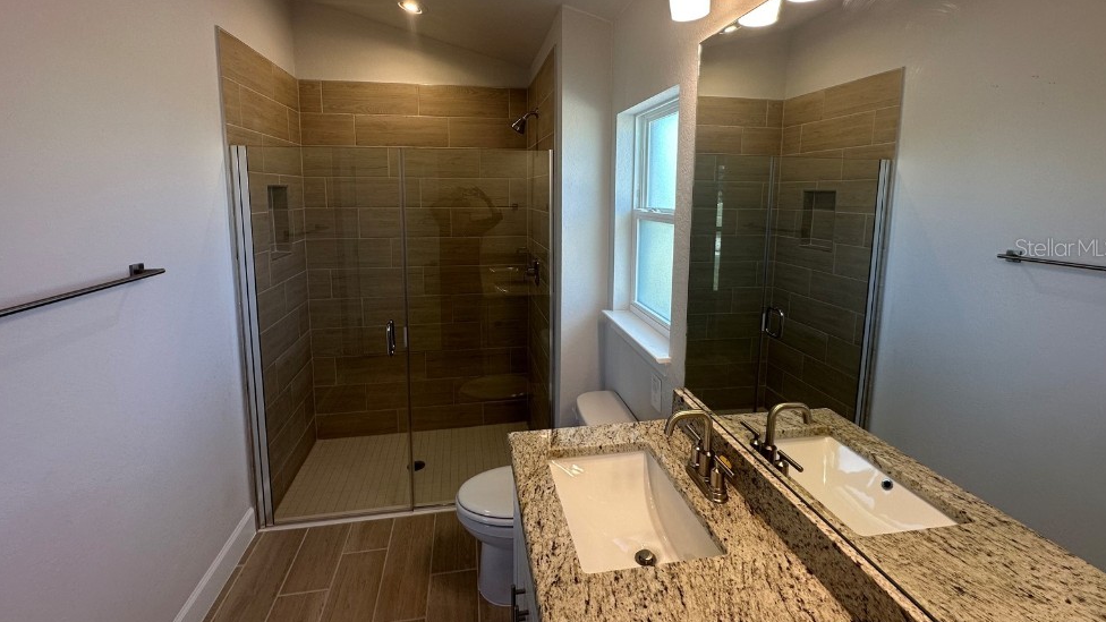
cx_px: 542
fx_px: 469
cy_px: 247
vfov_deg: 66.4
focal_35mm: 16
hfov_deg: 99.4
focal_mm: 2.22
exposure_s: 1/120
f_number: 2.2
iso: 80
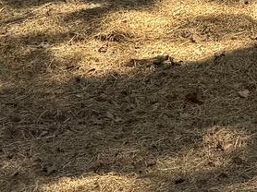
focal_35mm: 177
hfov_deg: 10.6
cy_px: -445
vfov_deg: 7.2
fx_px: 1313
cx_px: 432
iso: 80
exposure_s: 1/1464
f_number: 1.78
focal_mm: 6.76
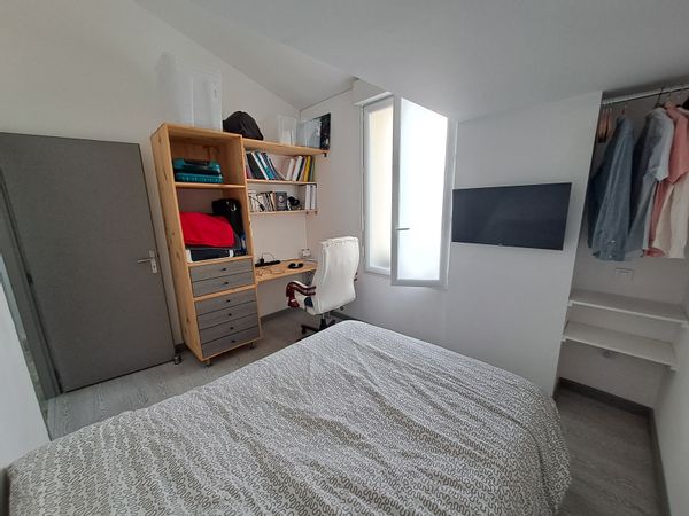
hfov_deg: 106.2
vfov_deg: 89.9
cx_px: 344
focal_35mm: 13
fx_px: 259
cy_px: 258
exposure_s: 1/50
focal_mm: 1.42
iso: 64
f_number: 2.2
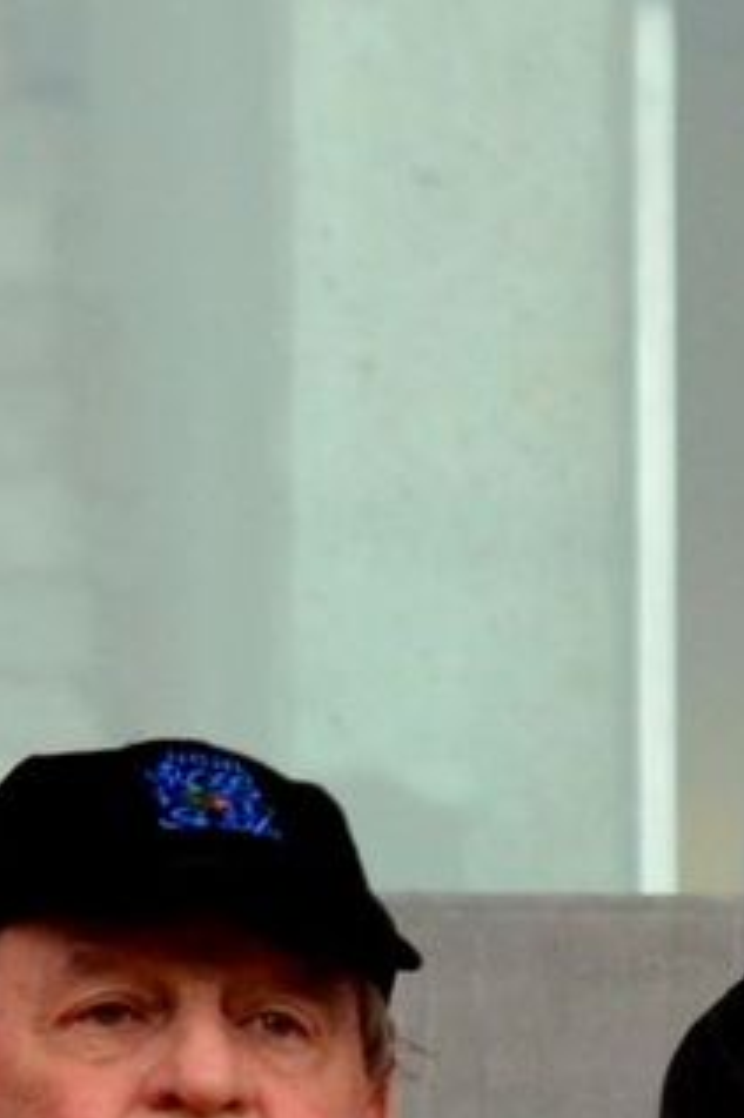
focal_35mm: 526
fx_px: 16323
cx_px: 35
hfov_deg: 2.6
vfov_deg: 3.9
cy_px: 1162
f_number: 2.8
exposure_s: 1/400
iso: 1250
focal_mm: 130
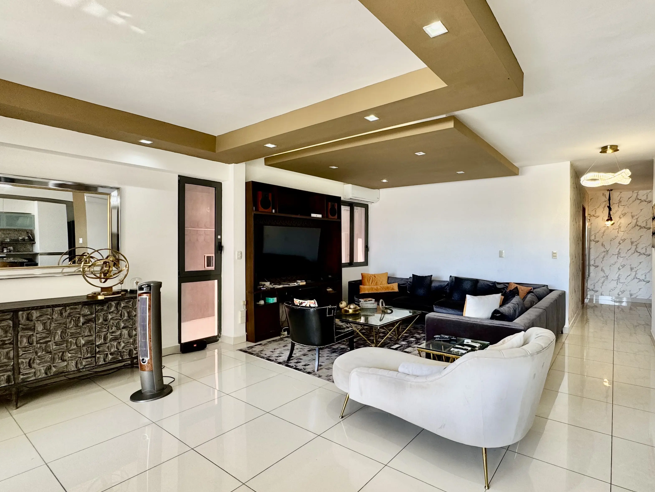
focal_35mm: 18
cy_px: 250
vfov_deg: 71.6
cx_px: 394
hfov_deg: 86.6
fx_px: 341
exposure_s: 1/99
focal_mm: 2.22
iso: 80
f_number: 2.2
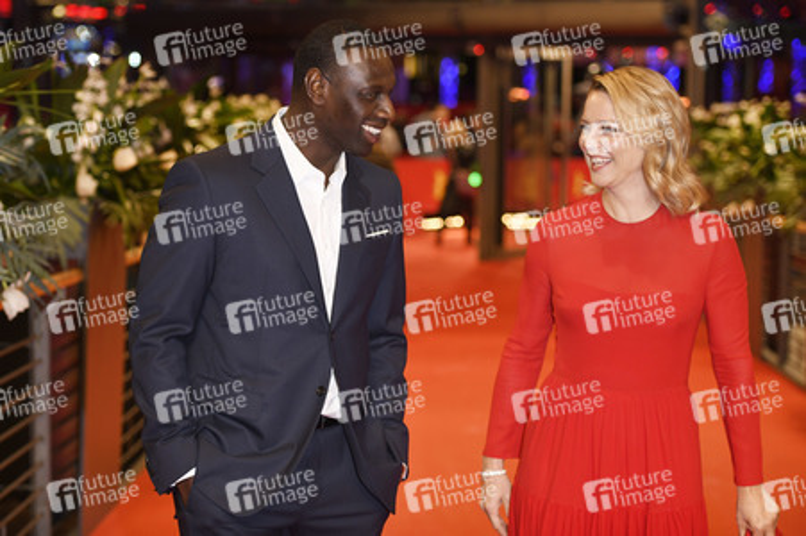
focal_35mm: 70
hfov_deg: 28.9
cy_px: 268
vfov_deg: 19.4
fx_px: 1566
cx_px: 403
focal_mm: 70
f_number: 3.2
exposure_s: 1/320
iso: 800
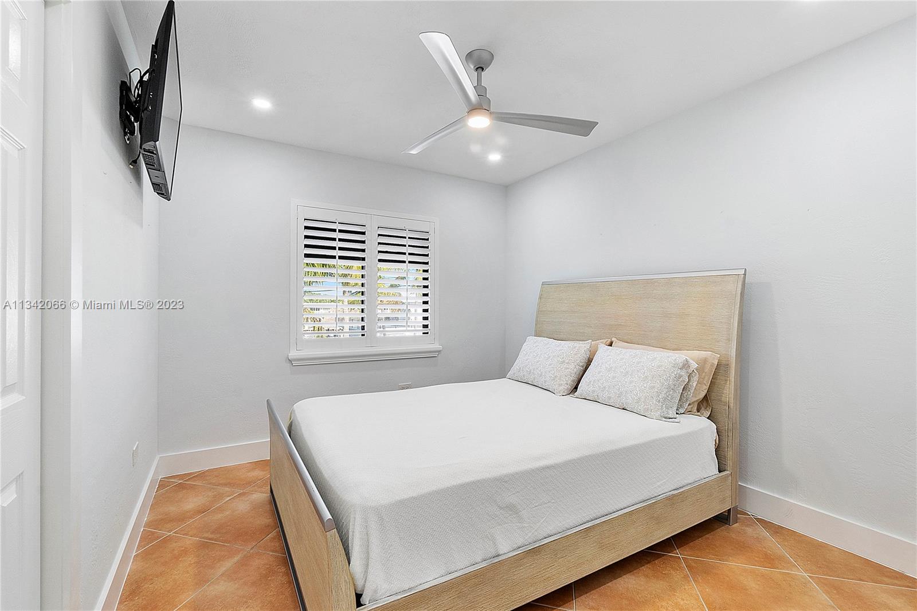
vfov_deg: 77.3
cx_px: 458
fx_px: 382
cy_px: 306
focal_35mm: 15
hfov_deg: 100.4
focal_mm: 10
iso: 160
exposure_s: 1/8
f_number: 11
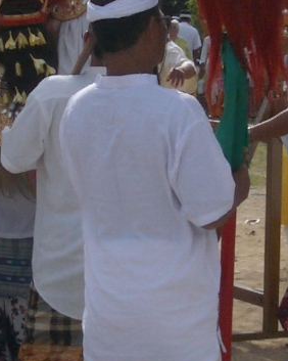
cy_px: 89
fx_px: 1653
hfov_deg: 10.0
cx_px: 126
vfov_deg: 12.4
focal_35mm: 155
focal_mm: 5.8
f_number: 4.3
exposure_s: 1/800
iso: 50
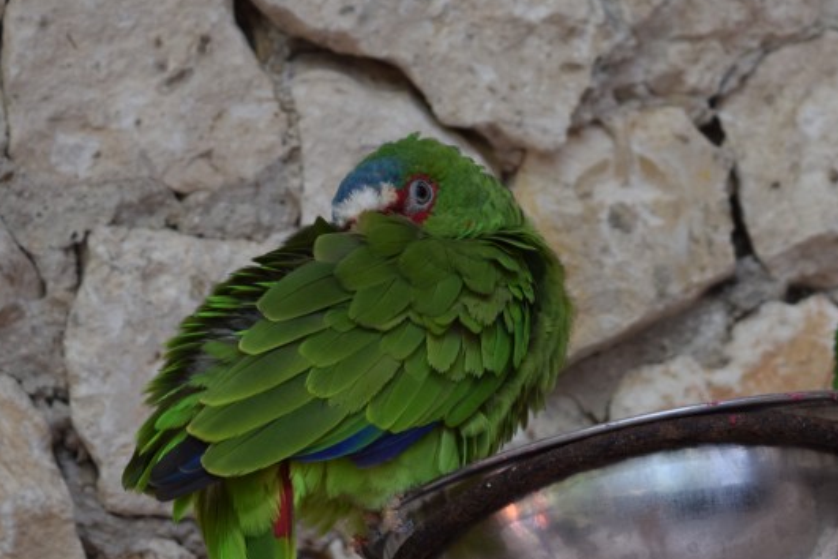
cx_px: 660
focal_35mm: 159
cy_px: 300
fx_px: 3700
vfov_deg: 8.6
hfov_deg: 12.9
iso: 400
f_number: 5.6
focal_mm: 55
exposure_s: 1/60
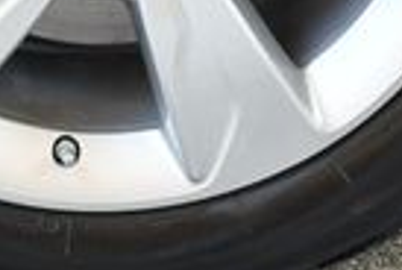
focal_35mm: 187
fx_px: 2093
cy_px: -200
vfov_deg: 7.2
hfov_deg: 10.9
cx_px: 88
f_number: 3.8
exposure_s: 1/250
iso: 560
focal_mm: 20
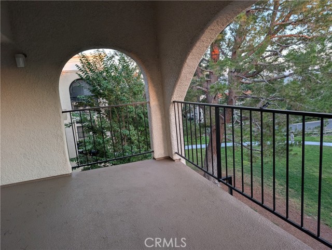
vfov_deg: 56.9
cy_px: 125
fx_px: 230
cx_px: 166
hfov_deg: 71.6
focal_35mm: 24
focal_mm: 6.9
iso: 21
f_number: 1.68
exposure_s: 1/32
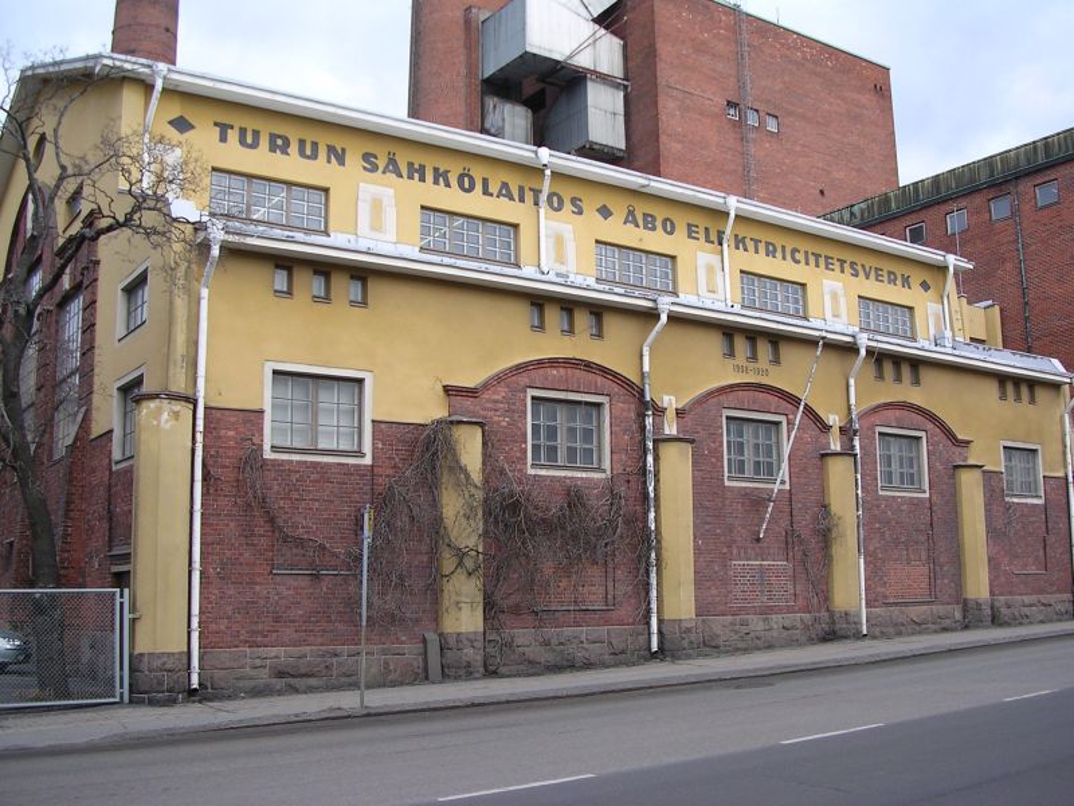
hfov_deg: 49.0
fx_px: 1179
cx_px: 537
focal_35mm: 38
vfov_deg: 37.7
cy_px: 403
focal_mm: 5.8
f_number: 2.8
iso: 100
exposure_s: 1/536
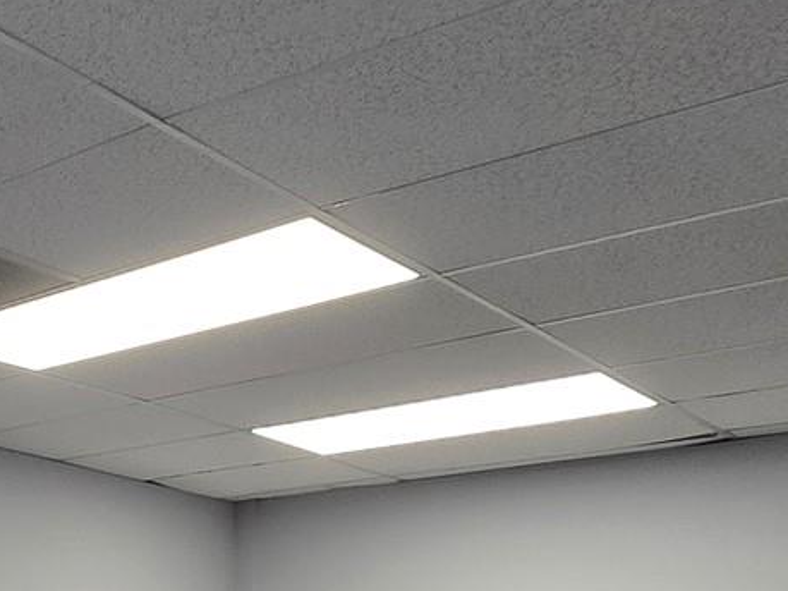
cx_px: -173
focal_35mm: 58
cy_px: 886
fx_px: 1320
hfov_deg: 28.6
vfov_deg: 21.3
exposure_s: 1/60
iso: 125
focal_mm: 2.2
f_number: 2.2
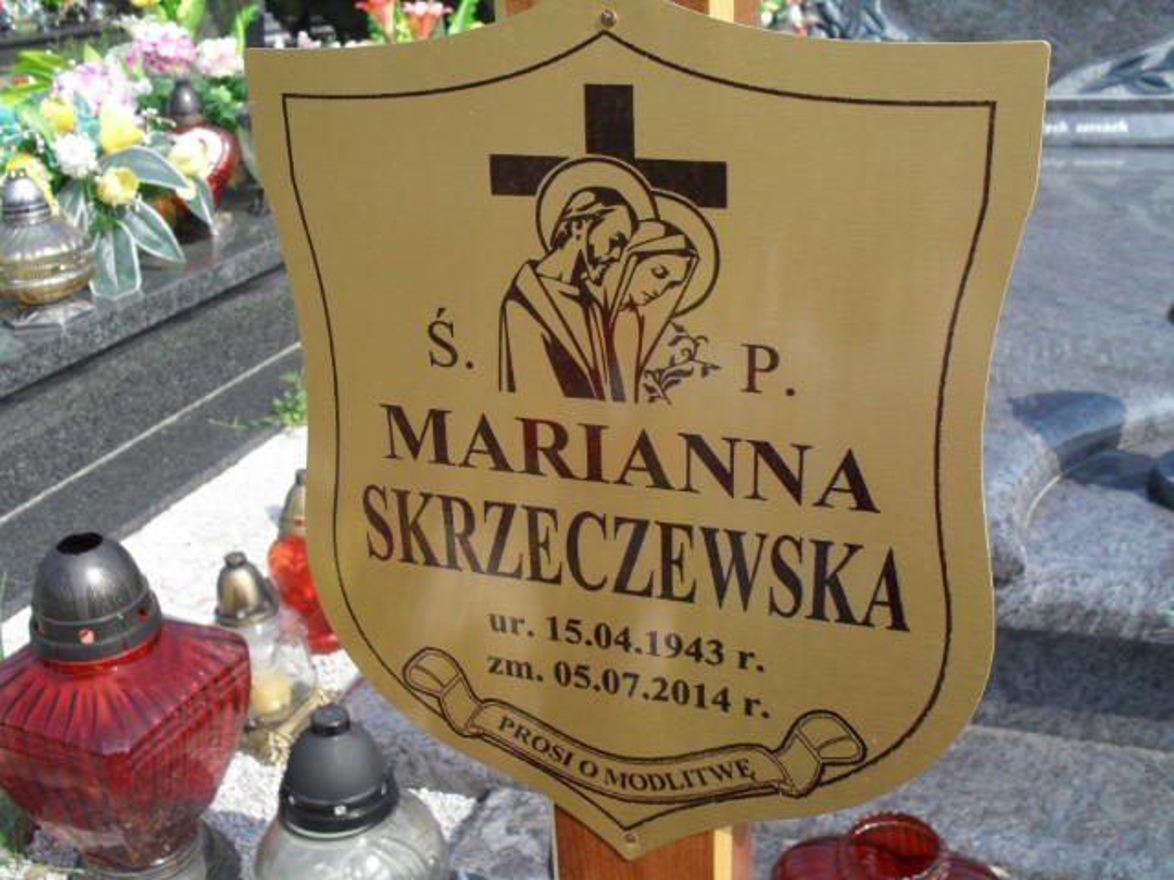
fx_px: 1187
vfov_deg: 40.7
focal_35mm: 35
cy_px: 440
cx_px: 587
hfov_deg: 52.6
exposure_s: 1/125
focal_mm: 6.3
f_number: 8.4
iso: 100
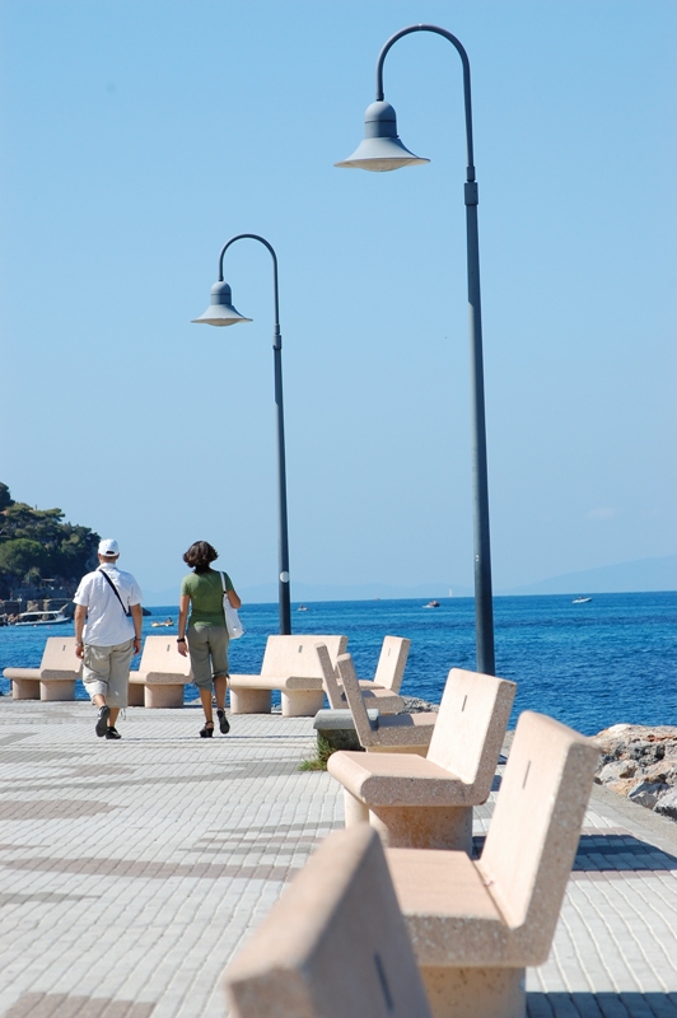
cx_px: 338
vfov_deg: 11.8
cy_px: 509
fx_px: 4916
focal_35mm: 174
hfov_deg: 7.9
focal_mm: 116
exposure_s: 1/320
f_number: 10
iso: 200
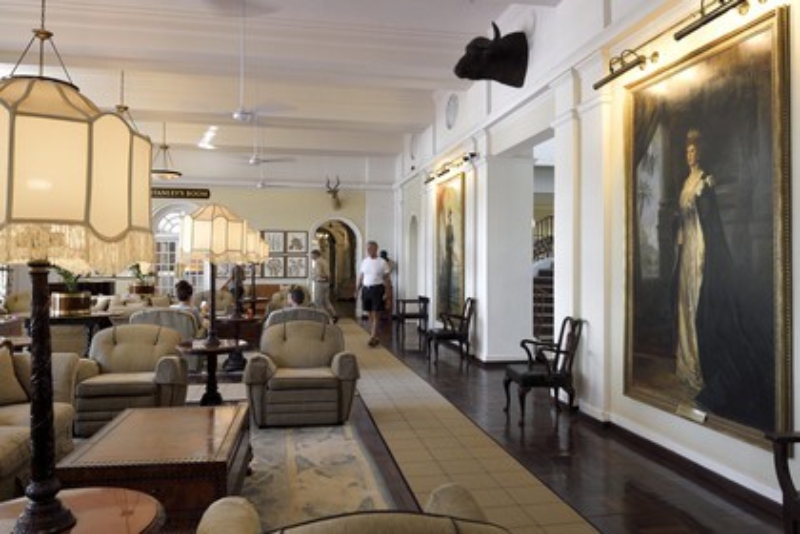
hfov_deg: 69.4
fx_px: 578
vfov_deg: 49.6
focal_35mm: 26
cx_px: 400
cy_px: 267
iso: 800
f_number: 7.1
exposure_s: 1/30
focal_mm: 26
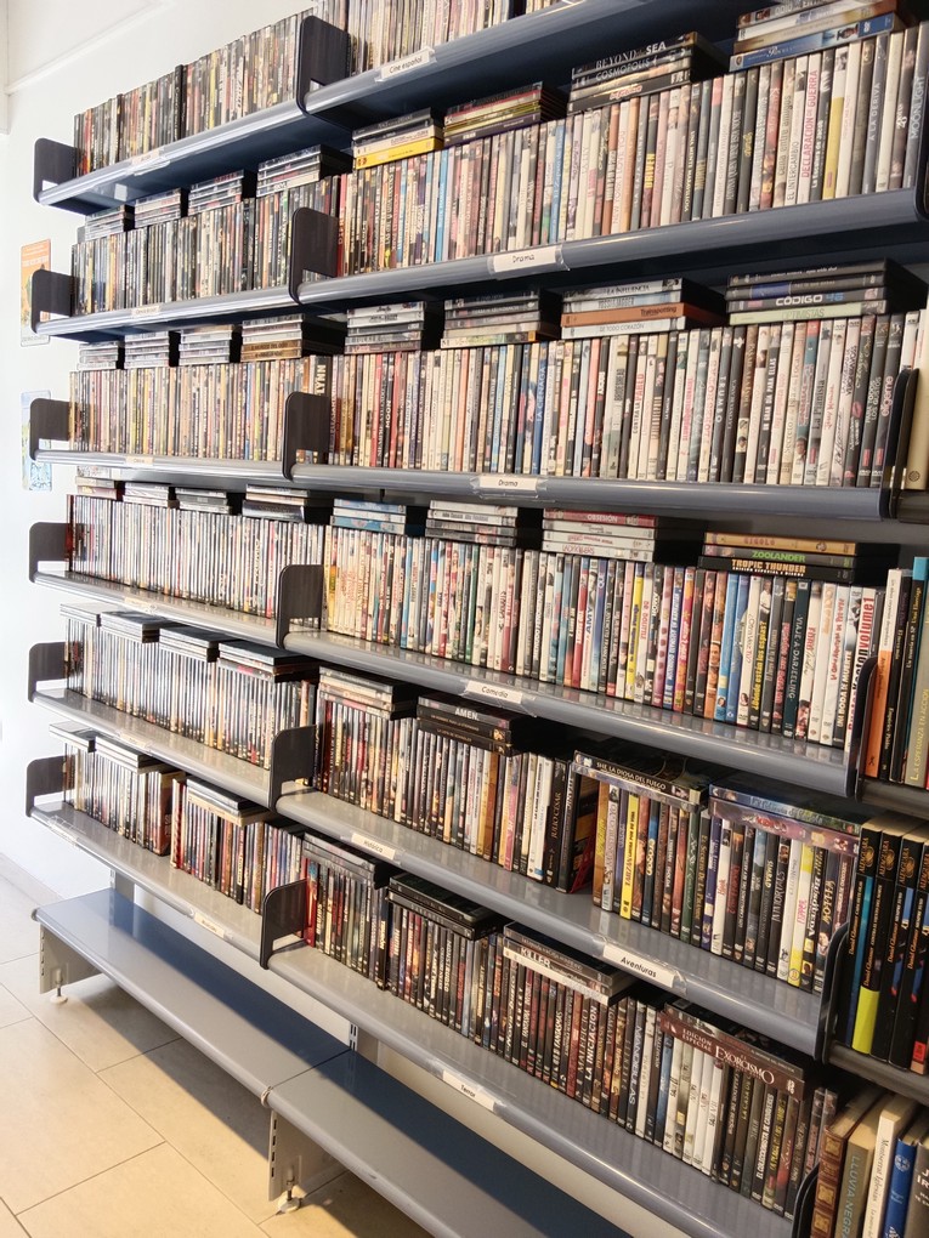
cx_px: 464
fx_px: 930
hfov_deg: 53.1
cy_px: 619
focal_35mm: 26
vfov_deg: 67.3
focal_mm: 3.96
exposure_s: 1/100
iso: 773
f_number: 1.8
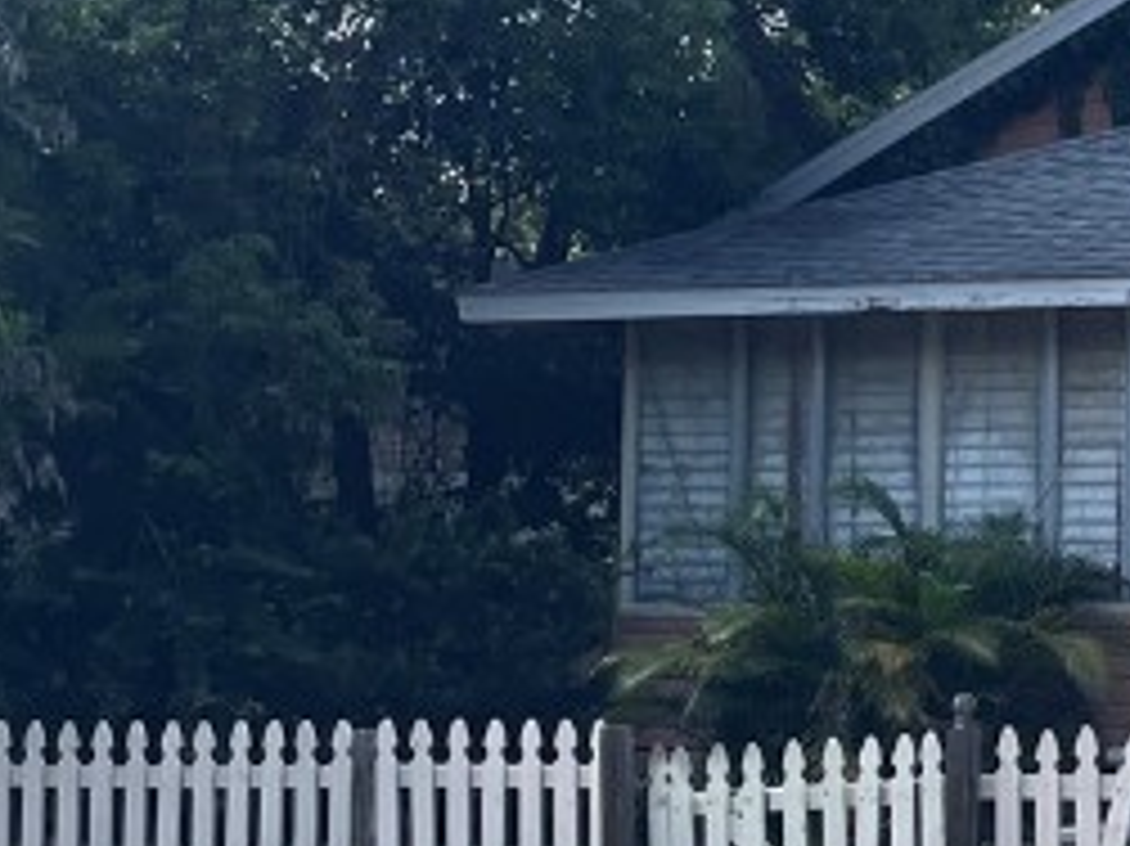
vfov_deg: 13.9
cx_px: 1702
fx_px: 3459
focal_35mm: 106
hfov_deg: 16.8
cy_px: 549
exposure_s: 1/1949
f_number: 1.6
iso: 32
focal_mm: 4.2
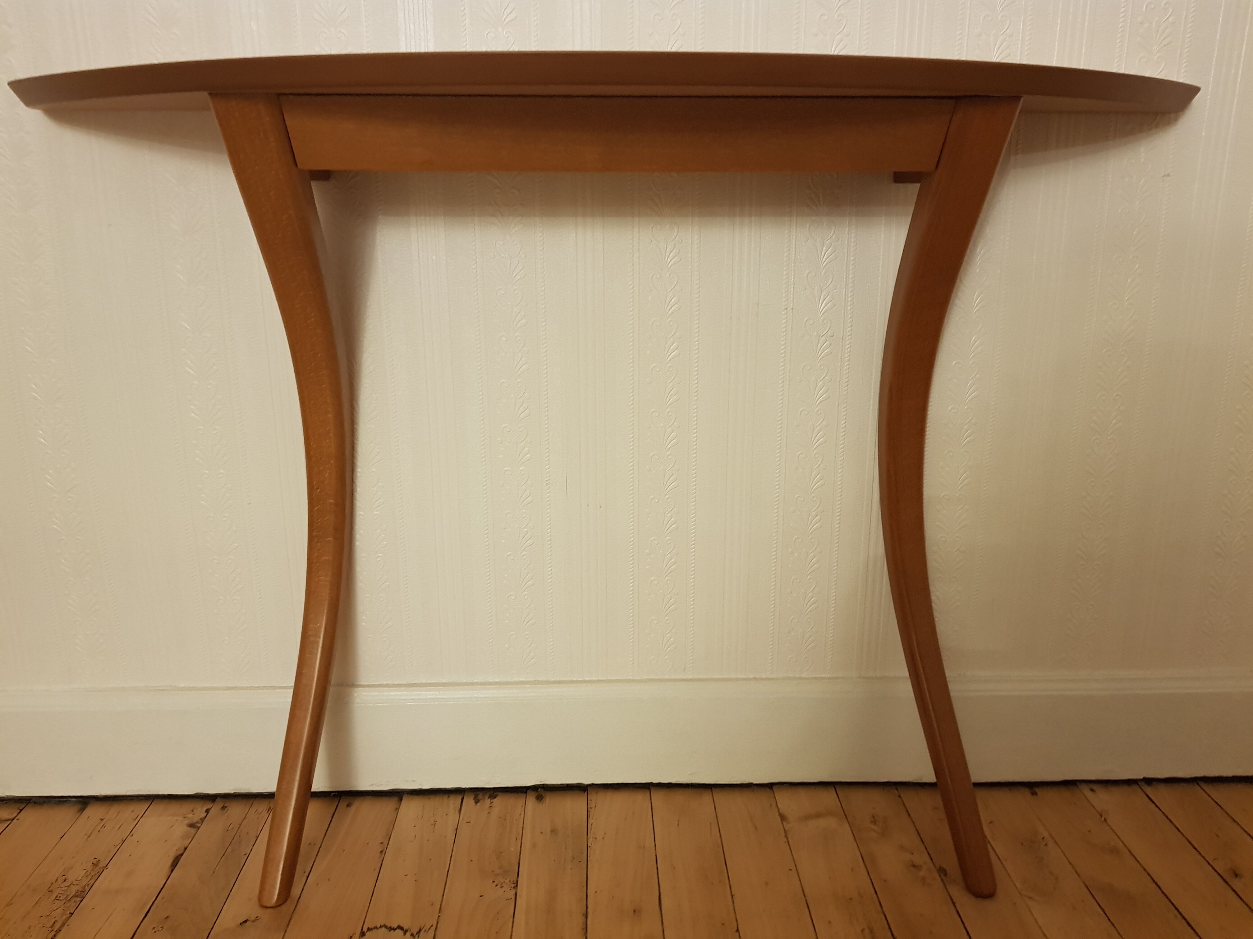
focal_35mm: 26
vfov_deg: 53.1
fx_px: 941
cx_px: 626
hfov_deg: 67.3
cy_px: 470
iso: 200
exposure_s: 1/11
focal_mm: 4.2
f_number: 1.7
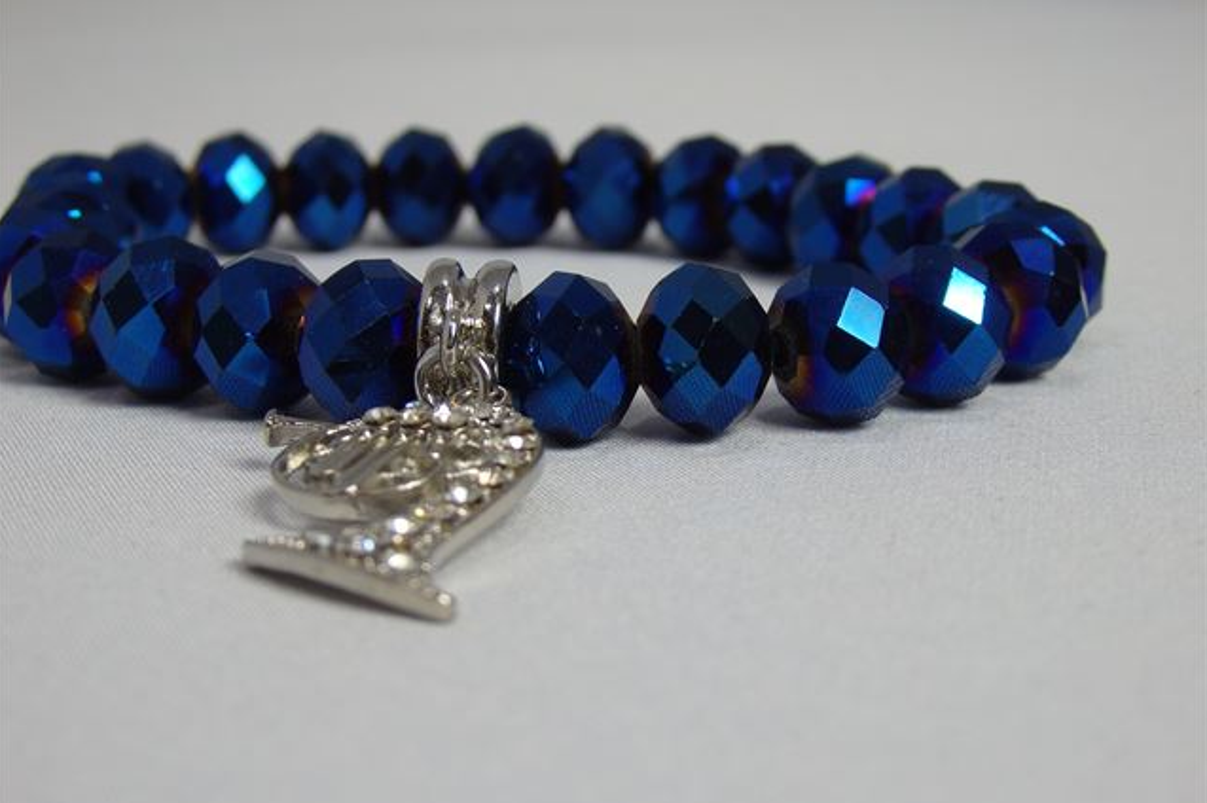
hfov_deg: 29.3
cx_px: 603
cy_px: 407
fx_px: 2312
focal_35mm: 69
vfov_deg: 19.7
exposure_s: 1/80
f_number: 4.4
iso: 125
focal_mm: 11.9
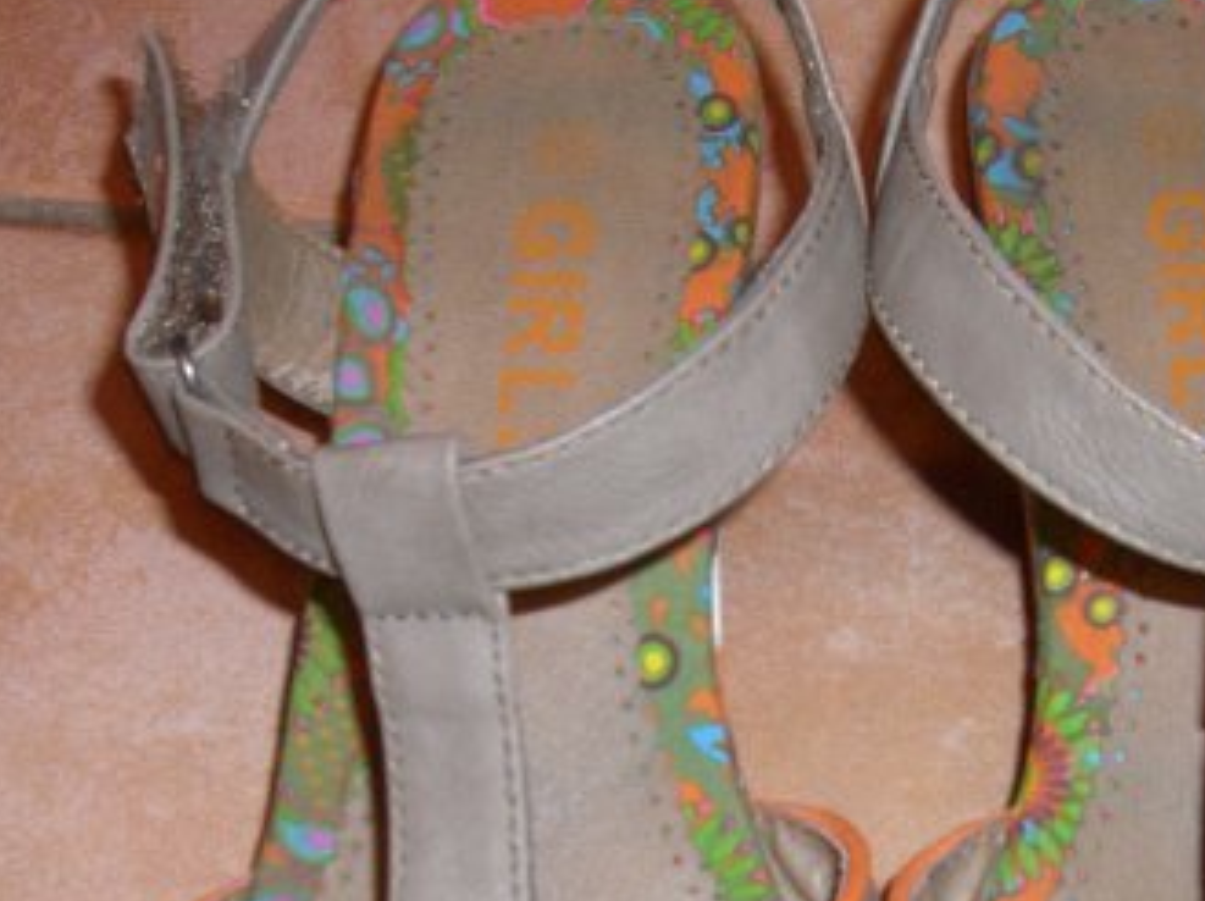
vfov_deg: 19.5
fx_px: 2573
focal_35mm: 74
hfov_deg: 26.1
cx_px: 850
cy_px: 820
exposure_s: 1/60
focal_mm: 6.2
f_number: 2.7
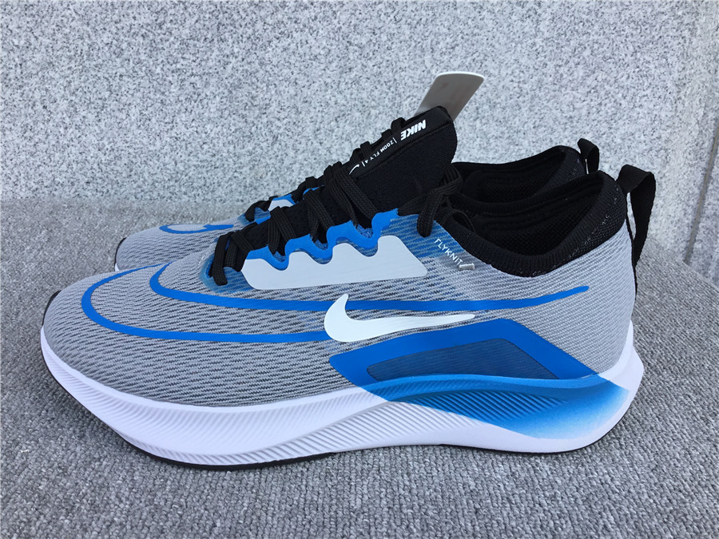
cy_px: 270
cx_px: 360
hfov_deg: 58.4
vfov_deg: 45.4
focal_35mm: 31
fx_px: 644
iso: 25
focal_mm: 3.3
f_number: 2.4
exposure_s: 1/191
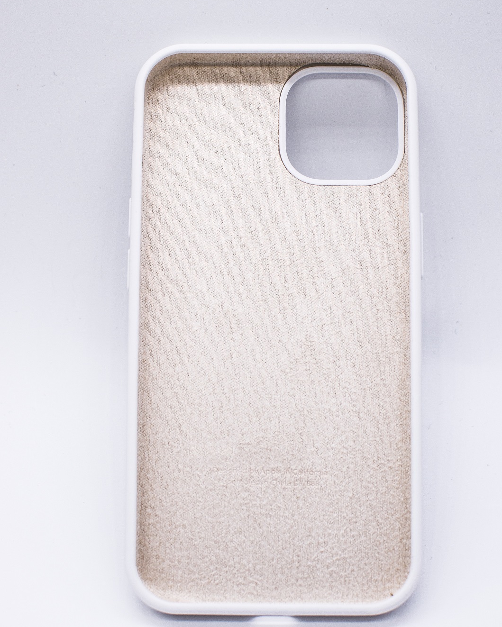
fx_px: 1106
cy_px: 274
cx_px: 252
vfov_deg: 31.6
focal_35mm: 60
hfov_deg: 25.6
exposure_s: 1/500
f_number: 5.6
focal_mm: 35
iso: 250
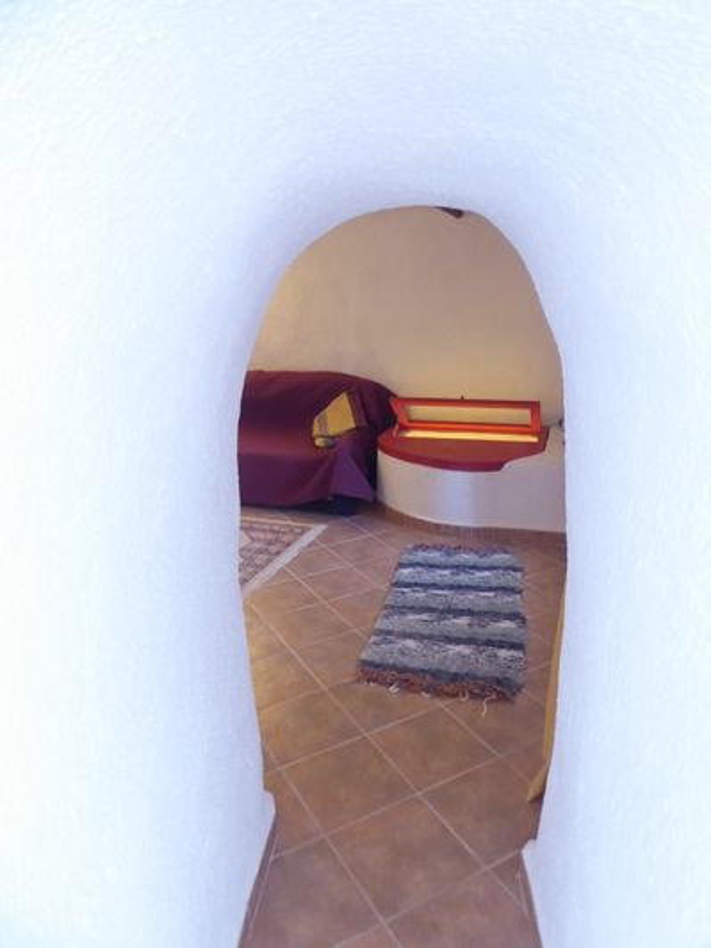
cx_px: 356
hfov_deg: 54.9
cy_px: 474
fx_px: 685
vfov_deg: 69.4
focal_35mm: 25
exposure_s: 1/10
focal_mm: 4.3
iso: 800
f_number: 3.3
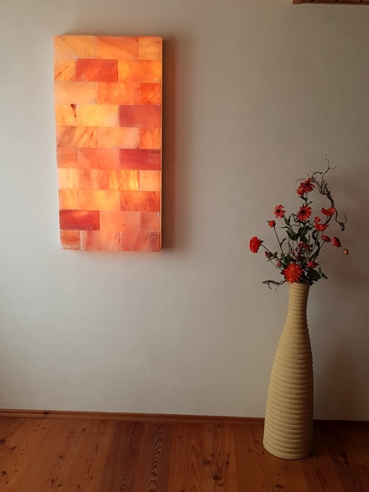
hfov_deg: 53.1
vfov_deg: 67.3
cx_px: 184
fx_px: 370
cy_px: 246
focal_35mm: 26
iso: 160
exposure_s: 1/50
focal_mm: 4.2
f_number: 1.7
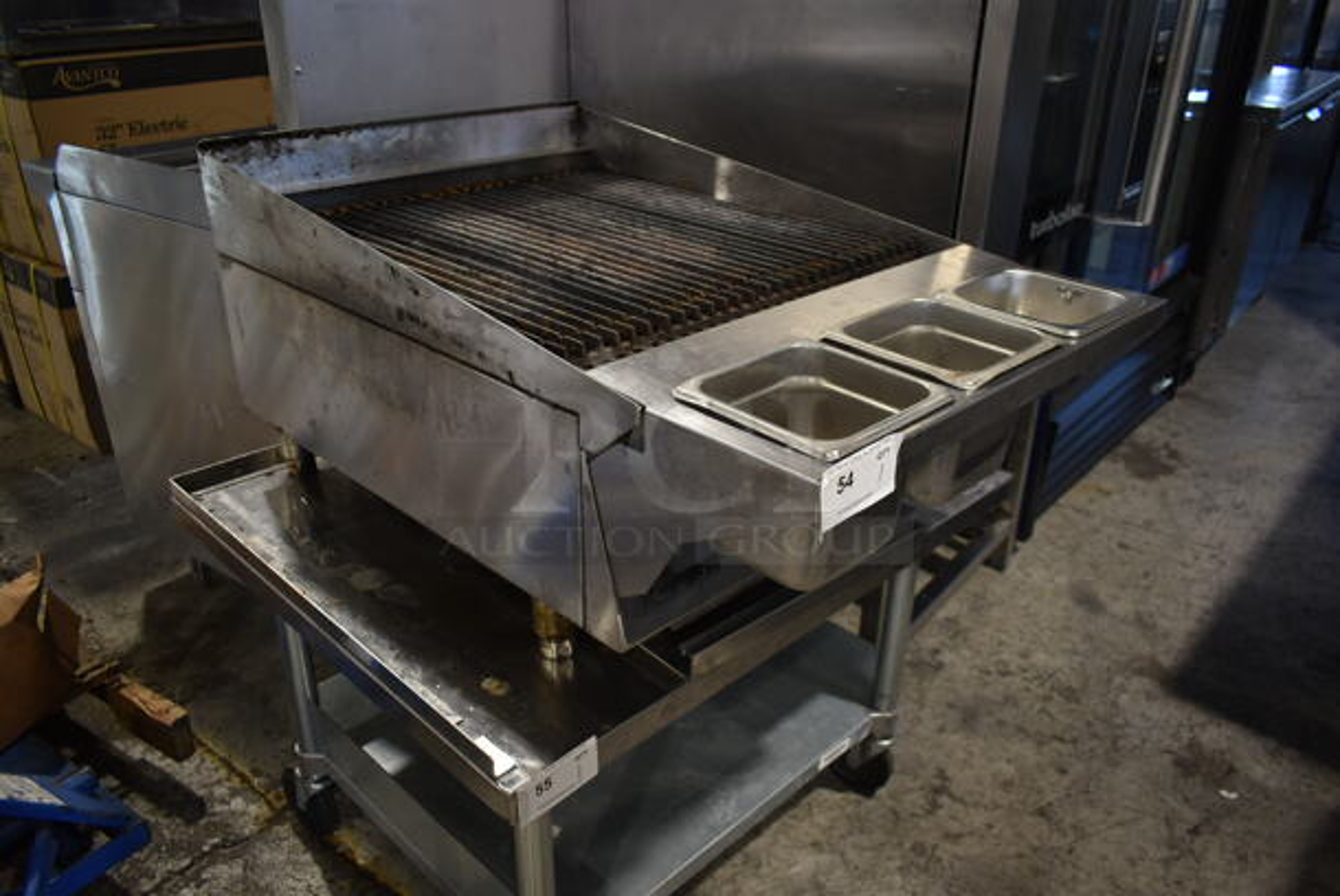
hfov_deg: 67.3
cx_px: 670
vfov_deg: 48.0
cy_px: 448
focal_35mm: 27
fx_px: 1006
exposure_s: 1/30
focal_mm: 18
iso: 360
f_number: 3.5
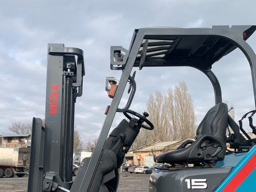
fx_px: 340
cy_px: 137
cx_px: 96
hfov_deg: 40.9
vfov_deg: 31.1
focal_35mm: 46
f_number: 1.8
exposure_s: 1/1282
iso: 25
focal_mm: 4.25
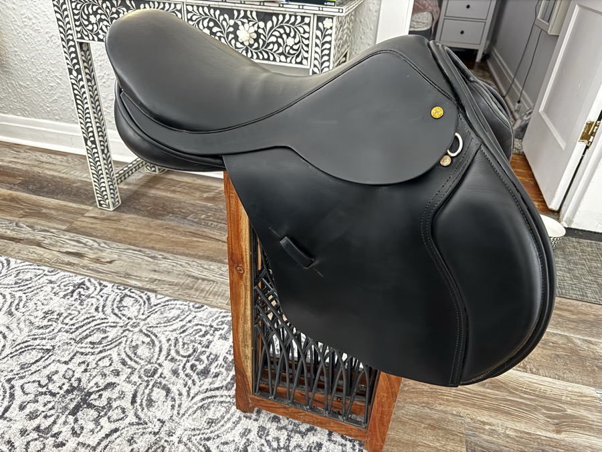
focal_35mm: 24
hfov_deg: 71.6
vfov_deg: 56.8
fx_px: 417
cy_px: 226
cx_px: 301
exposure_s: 1/24
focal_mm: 6.76
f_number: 1.78
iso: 1600
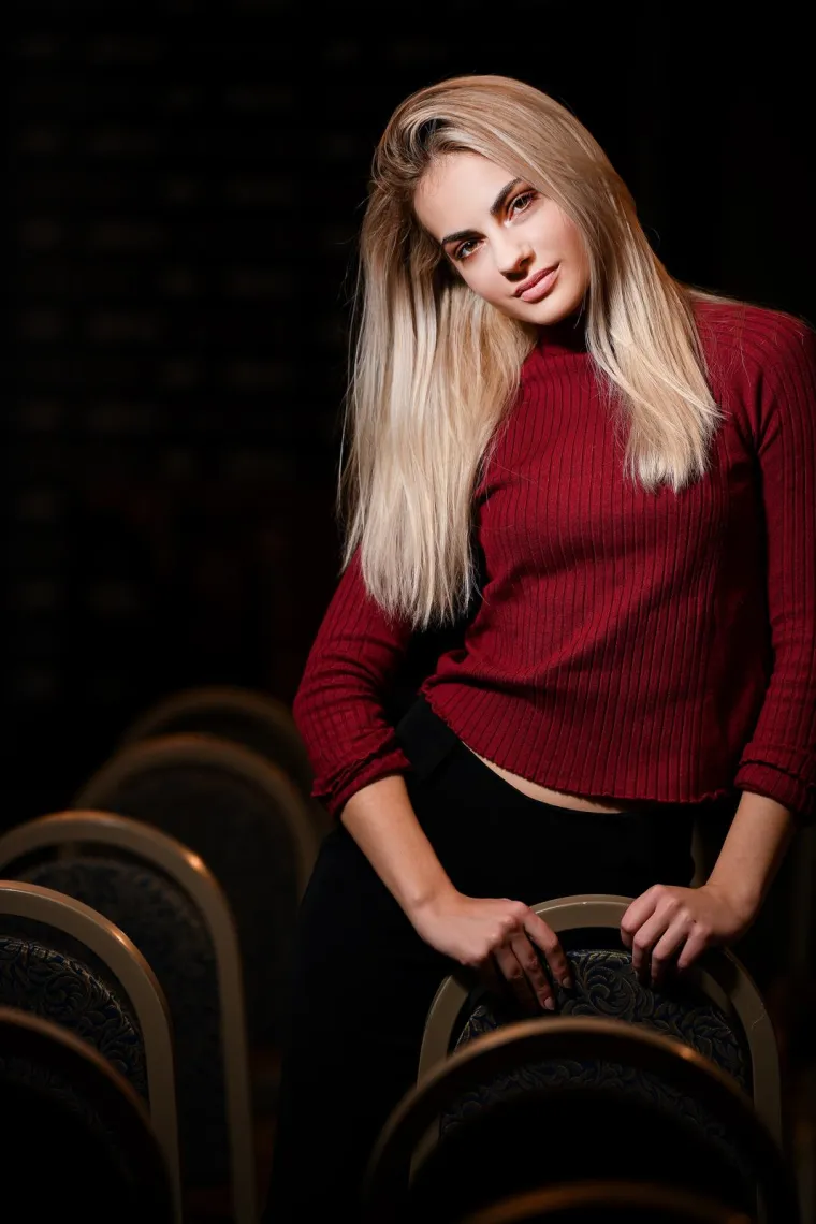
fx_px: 6799
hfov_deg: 6.9
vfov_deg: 10.3
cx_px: 408
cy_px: 612
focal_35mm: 200
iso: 160
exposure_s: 1/160
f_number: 3.5
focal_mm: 200
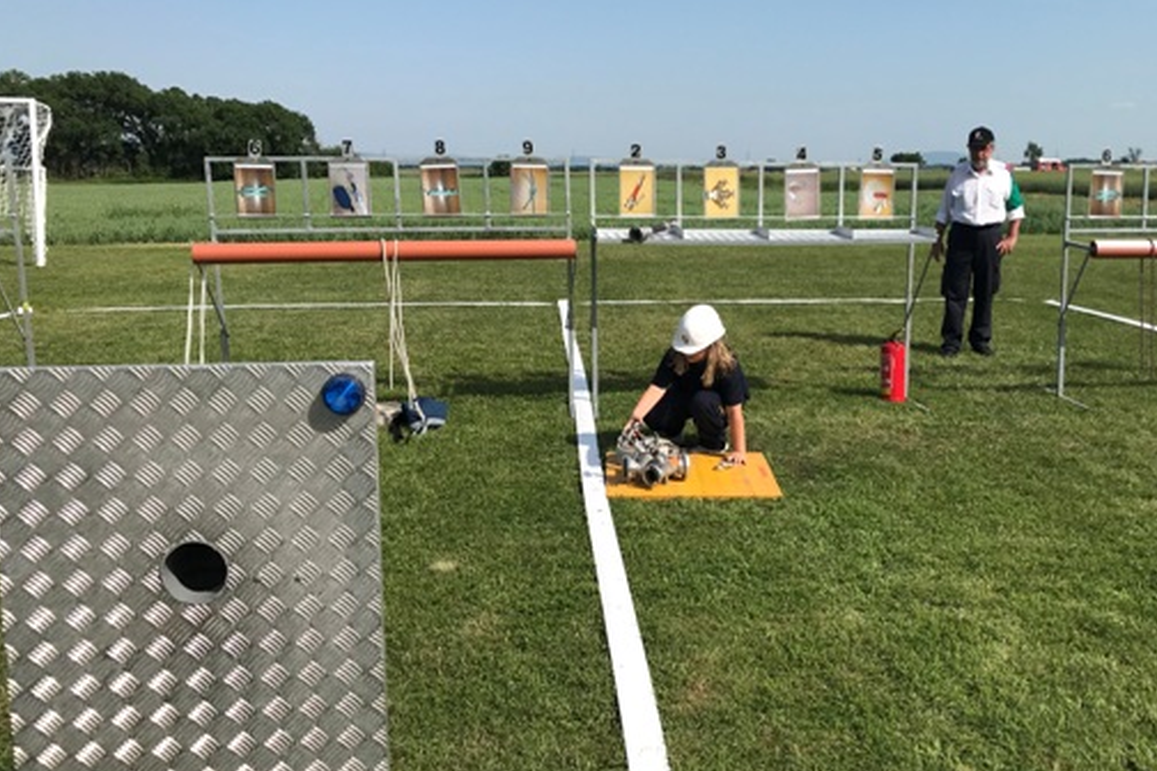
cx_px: 716
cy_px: 379
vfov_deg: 35.9
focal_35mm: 37
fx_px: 1189
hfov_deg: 51.4
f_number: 1.8
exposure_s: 1/2519
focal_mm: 3.99
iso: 20
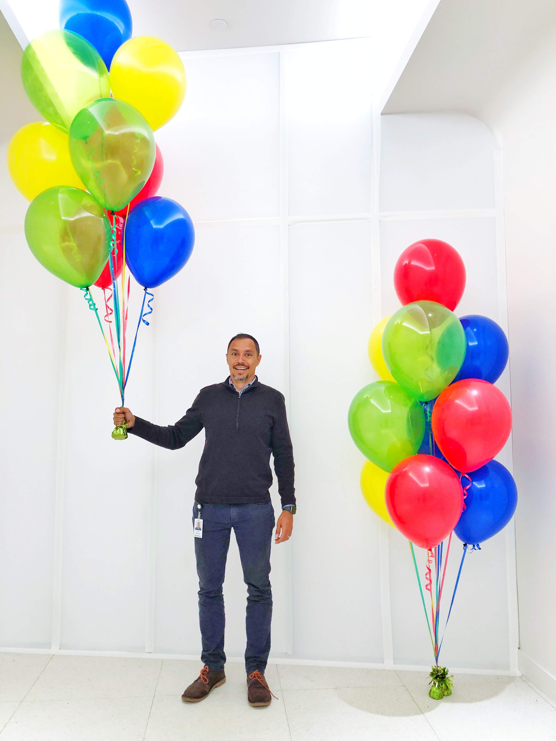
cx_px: 278
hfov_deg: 49.7
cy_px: 370
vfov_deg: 63.4
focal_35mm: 28
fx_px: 600
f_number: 1.8
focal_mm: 3.99
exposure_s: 1/30
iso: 20
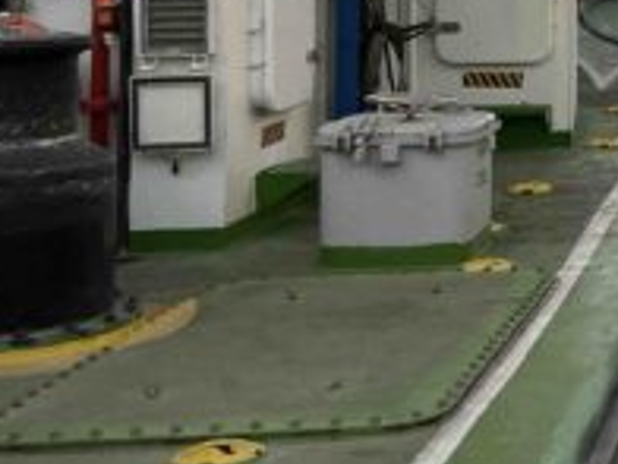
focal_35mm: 102
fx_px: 1821
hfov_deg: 16.4
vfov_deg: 13.9
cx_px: 1088
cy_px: -148
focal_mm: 5.1
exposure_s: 1/484
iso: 50
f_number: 1.6
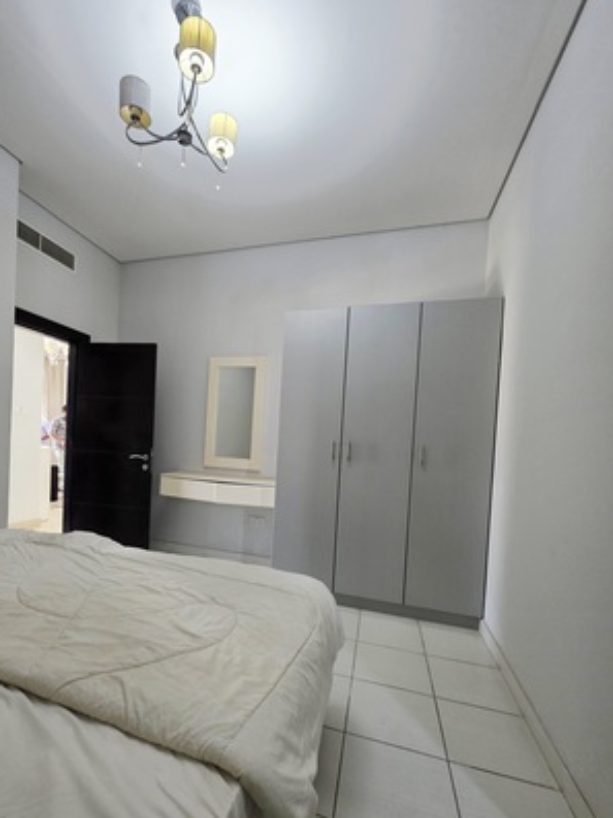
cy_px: 449
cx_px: 261
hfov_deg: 81.2
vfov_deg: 97.9
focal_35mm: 15
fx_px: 354
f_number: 1.9
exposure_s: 1/50.3
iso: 250
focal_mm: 2.2
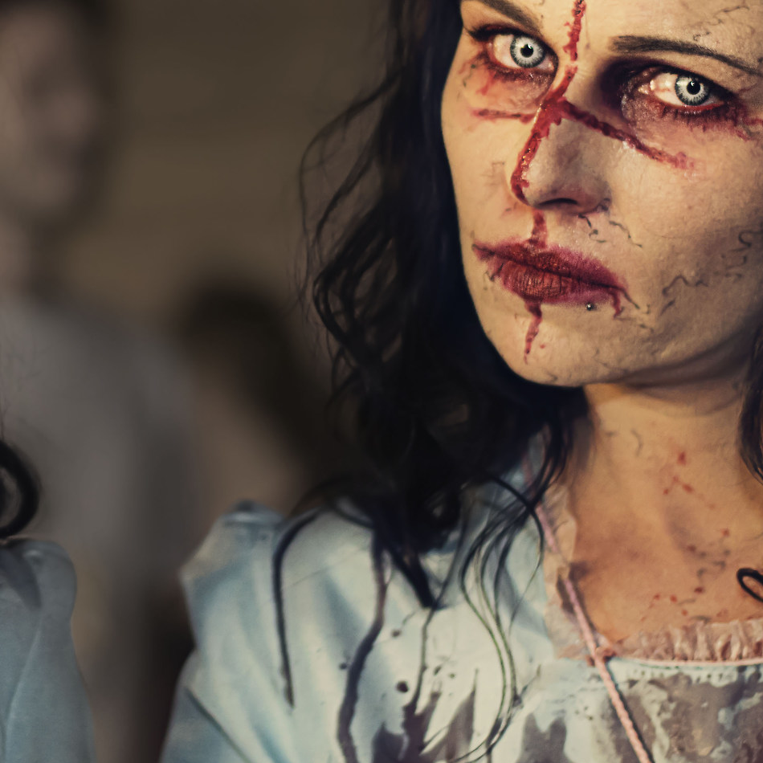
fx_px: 4015
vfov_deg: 10.8
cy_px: 173
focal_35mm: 161
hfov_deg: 10.8
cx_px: 19
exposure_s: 1/60
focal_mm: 50
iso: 800
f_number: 1.8
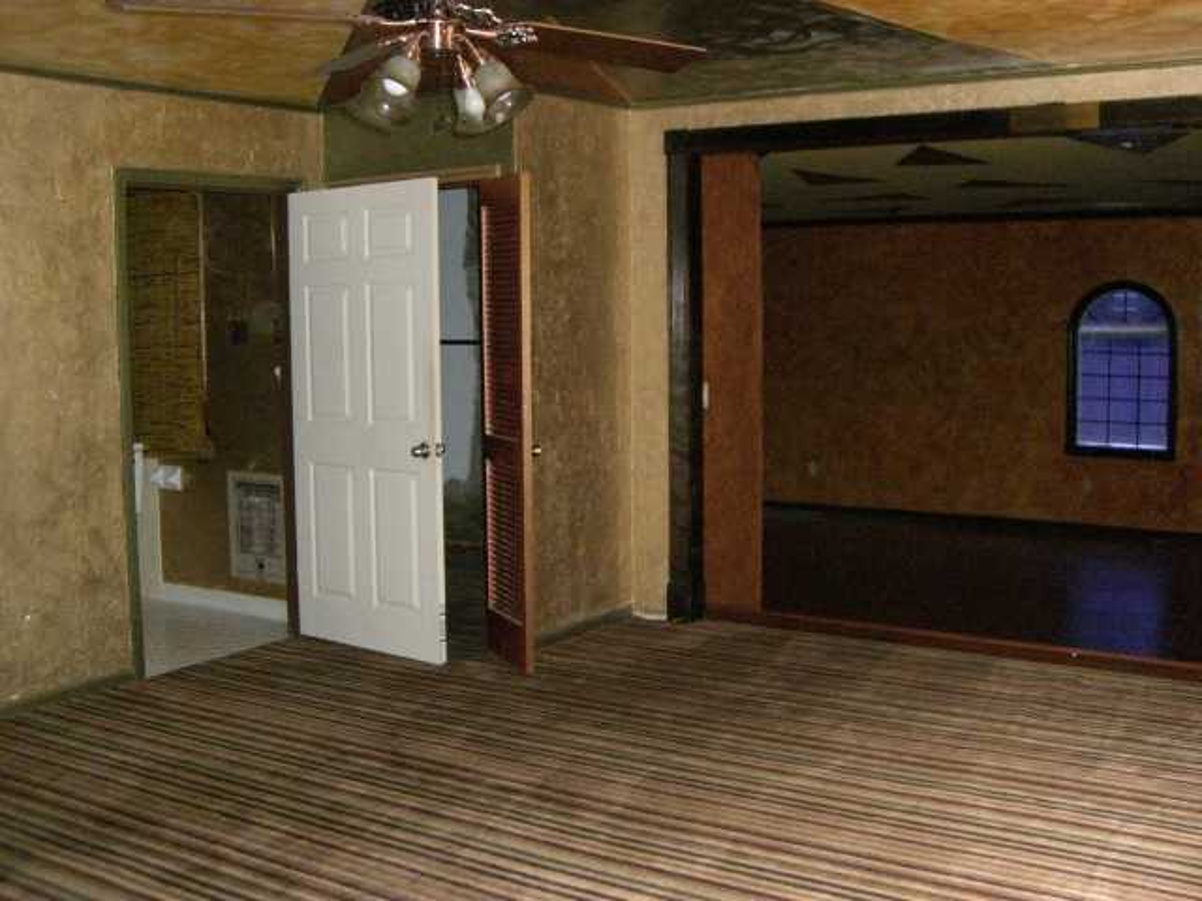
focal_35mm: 38
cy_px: 450
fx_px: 1320
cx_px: 601
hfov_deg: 49.0
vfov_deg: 37.7
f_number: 2.7
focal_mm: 6.2
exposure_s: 1/60
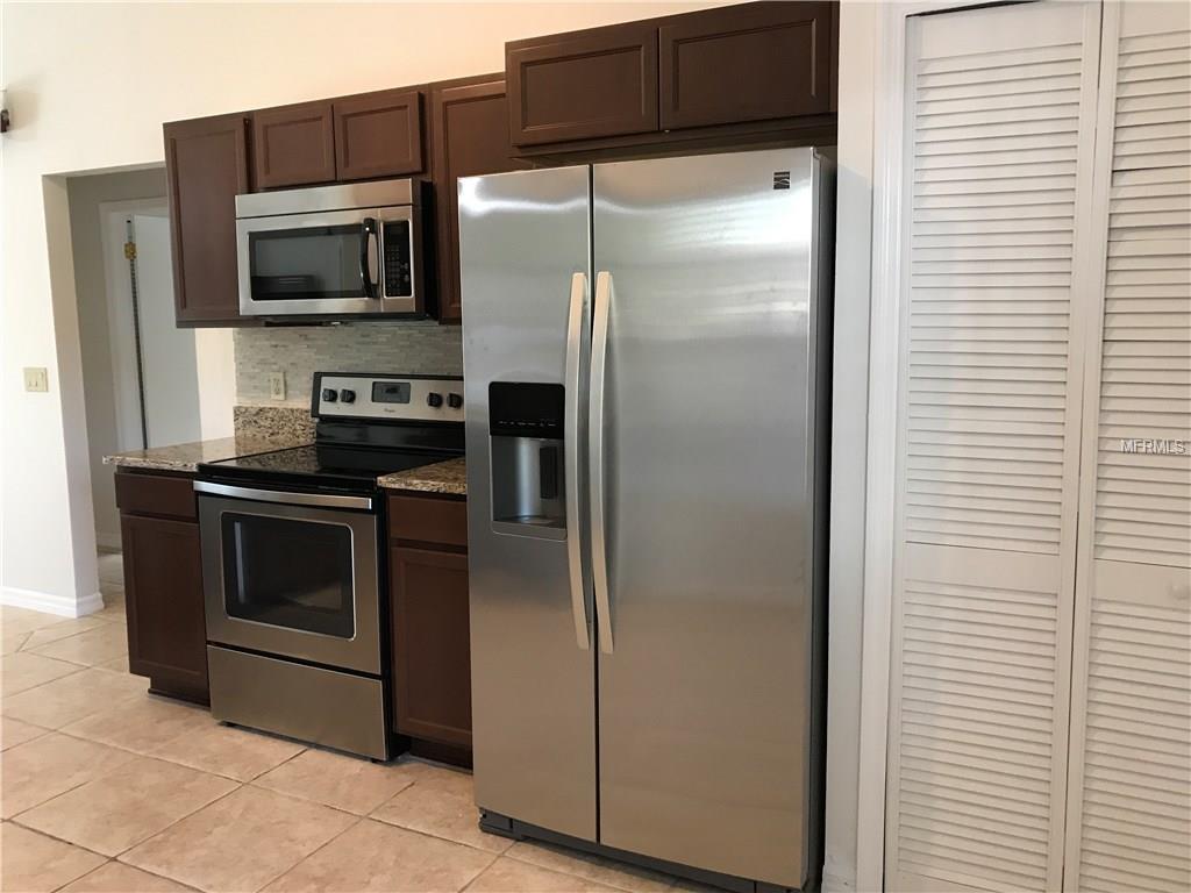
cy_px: 446
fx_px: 963
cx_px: 596
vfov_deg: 49.7
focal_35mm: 28
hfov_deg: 63.4
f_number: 1.8
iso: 40
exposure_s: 1/17
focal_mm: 3.99
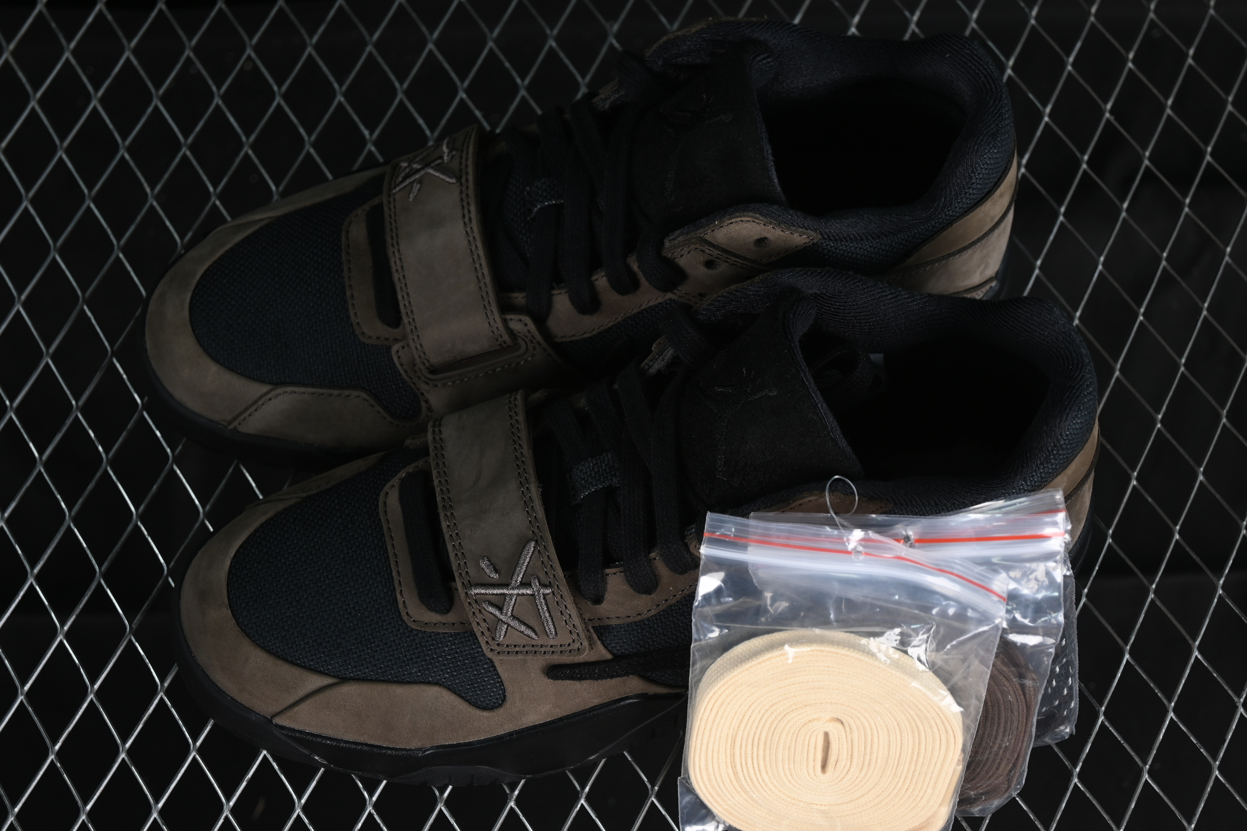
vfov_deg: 18.2
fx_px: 2598
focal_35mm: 75
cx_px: 624
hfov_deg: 27.0
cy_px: 416
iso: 160
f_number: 6.3
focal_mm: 50
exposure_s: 1/40
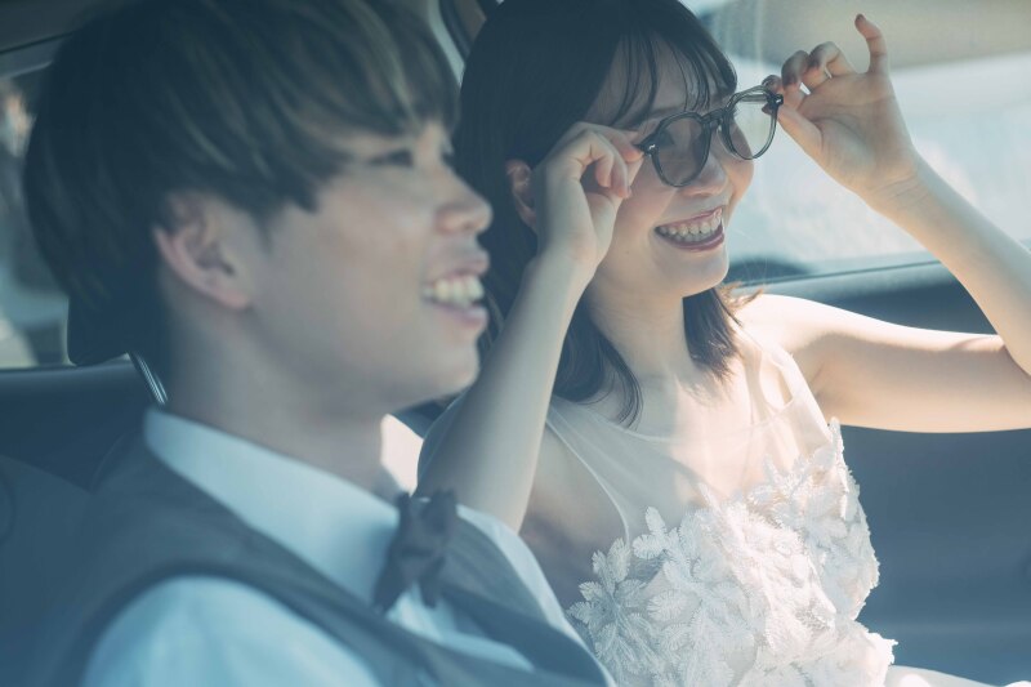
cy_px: 344
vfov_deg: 16.3
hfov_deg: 24.2
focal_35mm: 84
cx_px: 516
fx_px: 2405
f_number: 3.6
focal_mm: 56
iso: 160
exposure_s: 1/400
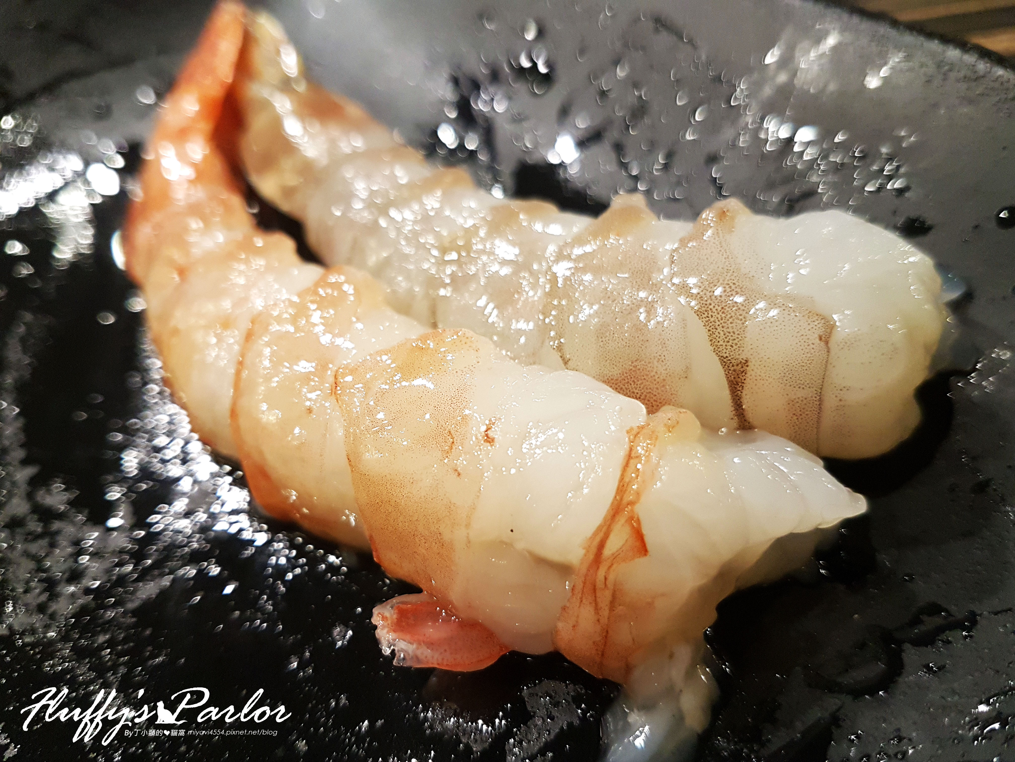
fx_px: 762
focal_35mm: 26
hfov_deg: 67.3
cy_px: 381
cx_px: 508
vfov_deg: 53.1
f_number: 1.7
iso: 250
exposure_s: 1/17
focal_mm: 4.2
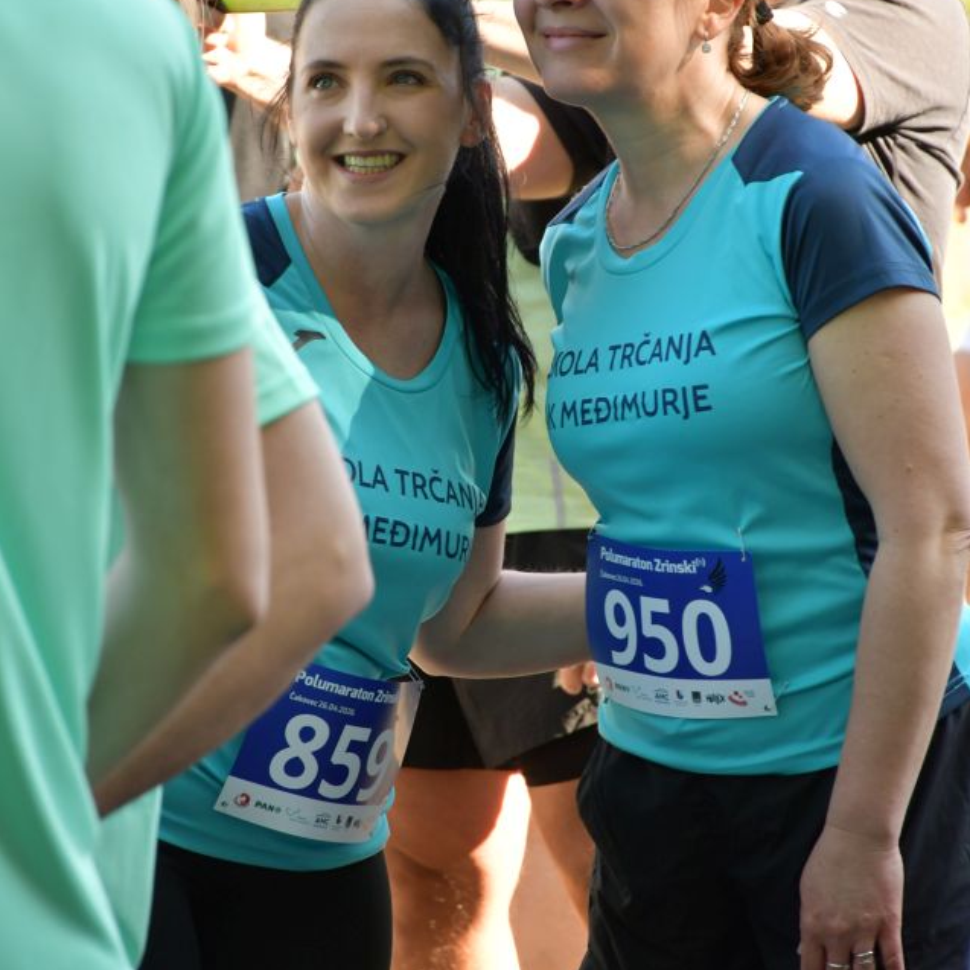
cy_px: 367
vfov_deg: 6.5
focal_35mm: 269
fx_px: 8528
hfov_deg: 6.5
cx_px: 484
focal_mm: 140
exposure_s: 1/320
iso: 800
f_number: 5.6
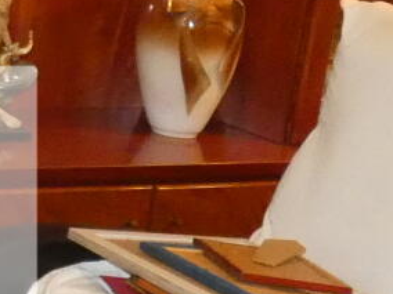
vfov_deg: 10.5
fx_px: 1601
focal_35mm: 141
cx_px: -259
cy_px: 65
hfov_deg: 13.0
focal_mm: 3.6
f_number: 2.8
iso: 800
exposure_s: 1/60
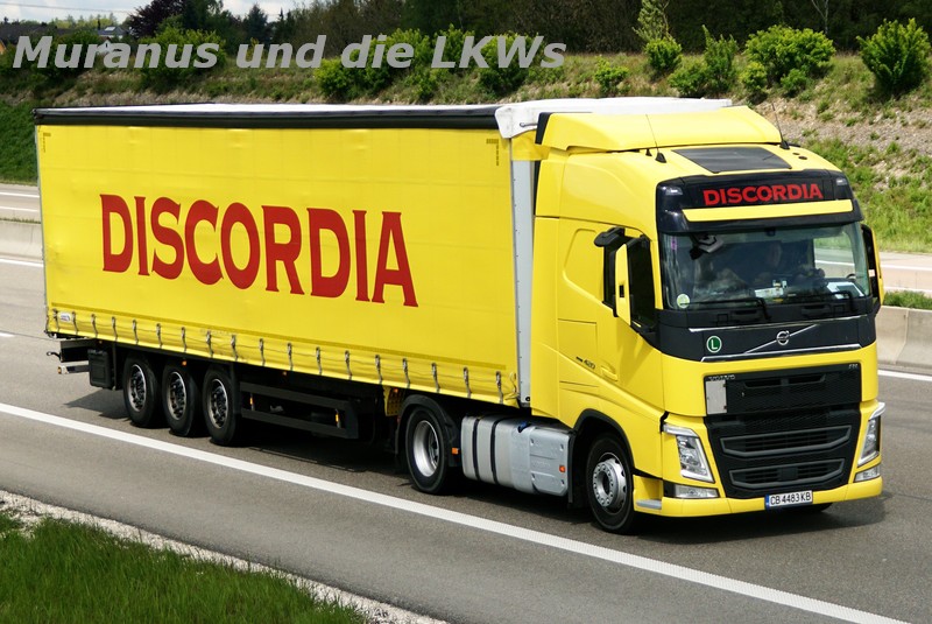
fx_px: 2332
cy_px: 312
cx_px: 466
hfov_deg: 22.6
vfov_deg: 15.2
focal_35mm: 90
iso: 250
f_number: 5
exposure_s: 1/1600
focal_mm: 60
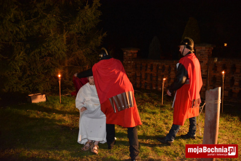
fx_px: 181
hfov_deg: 67.4
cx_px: 120
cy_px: 80
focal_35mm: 27
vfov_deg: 47.9
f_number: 3.5
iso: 1600
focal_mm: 18
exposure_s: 1/40
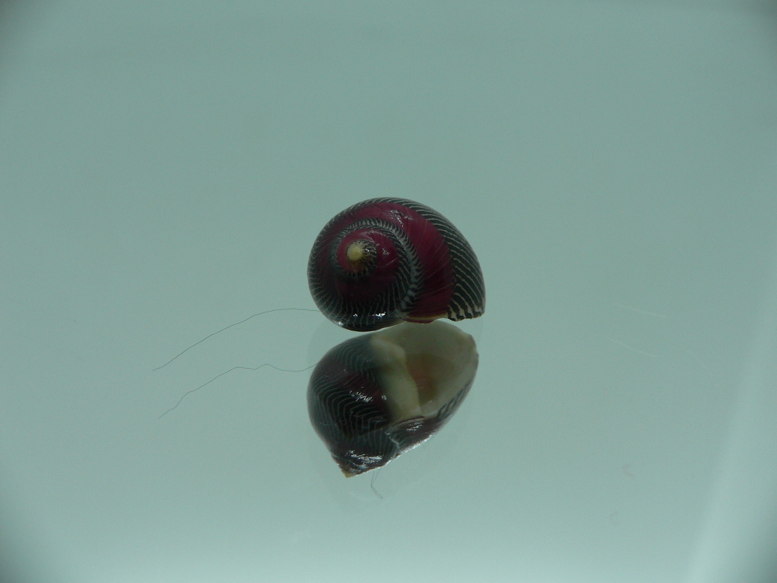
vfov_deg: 40.7
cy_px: 292
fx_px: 786
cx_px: 388
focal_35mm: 35
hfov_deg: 52.6
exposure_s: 1/80
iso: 80
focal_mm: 4.6
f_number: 2.8
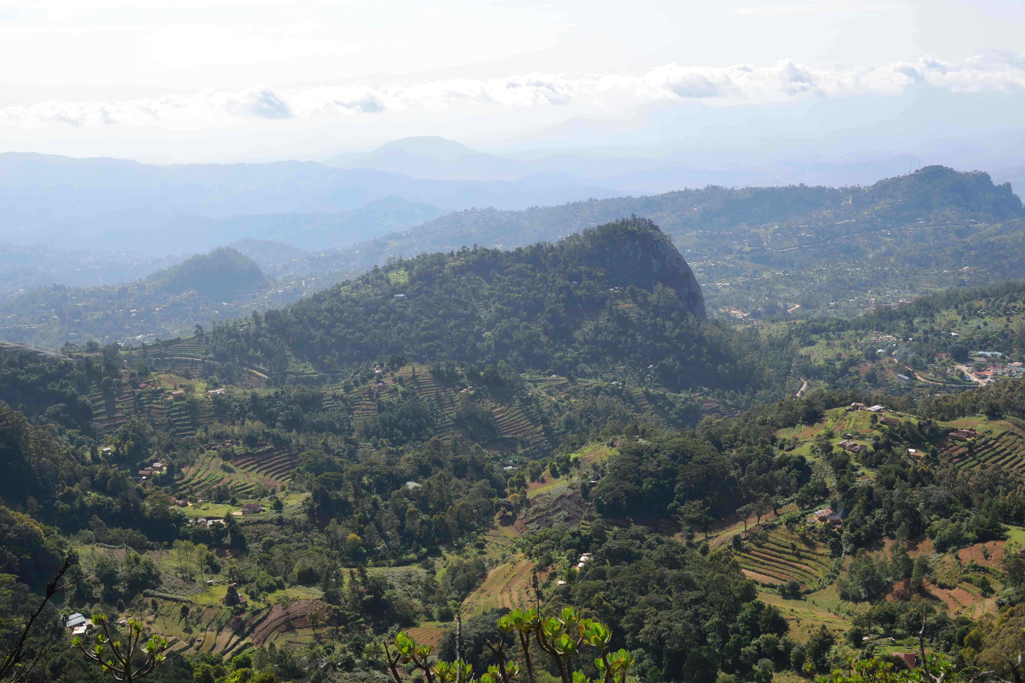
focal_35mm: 36
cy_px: 342
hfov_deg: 53.1
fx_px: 1025
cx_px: 512
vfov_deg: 36.9
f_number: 10
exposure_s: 1/400
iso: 200
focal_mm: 24
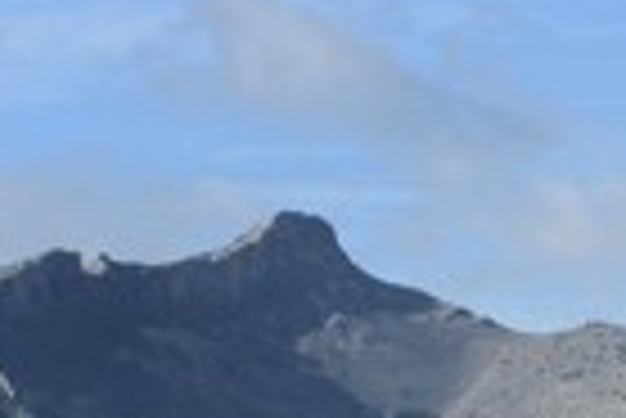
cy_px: 503
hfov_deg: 5.1
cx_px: 612
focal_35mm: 407
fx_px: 7085
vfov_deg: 3.4
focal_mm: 135
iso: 400
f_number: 11
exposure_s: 1/1000
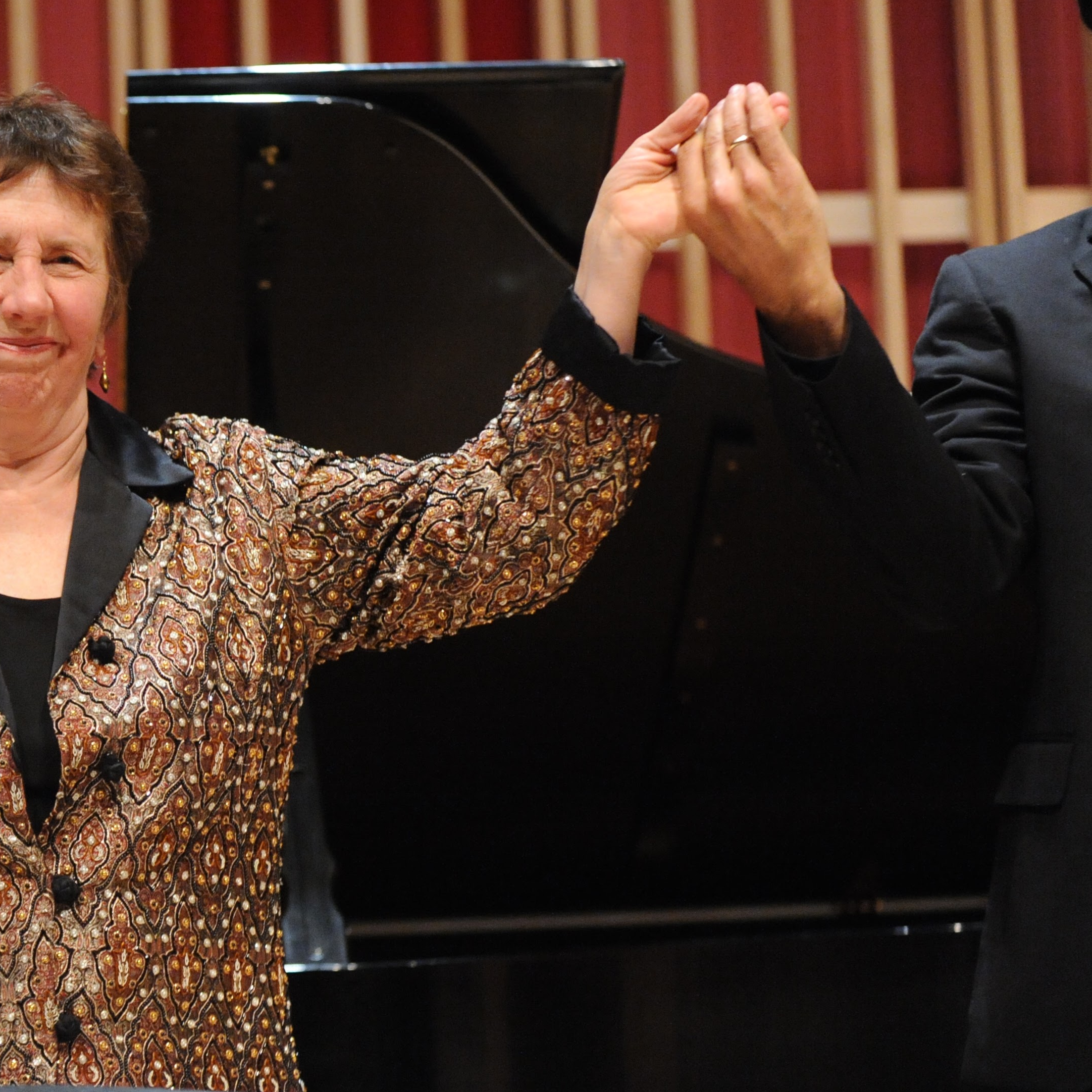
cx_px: 66
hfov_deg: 14.7
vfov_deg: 14.9
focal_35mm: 117
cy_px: 447
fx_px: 4176
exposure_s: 1/400
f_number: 2.8
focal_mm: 70
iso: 5000
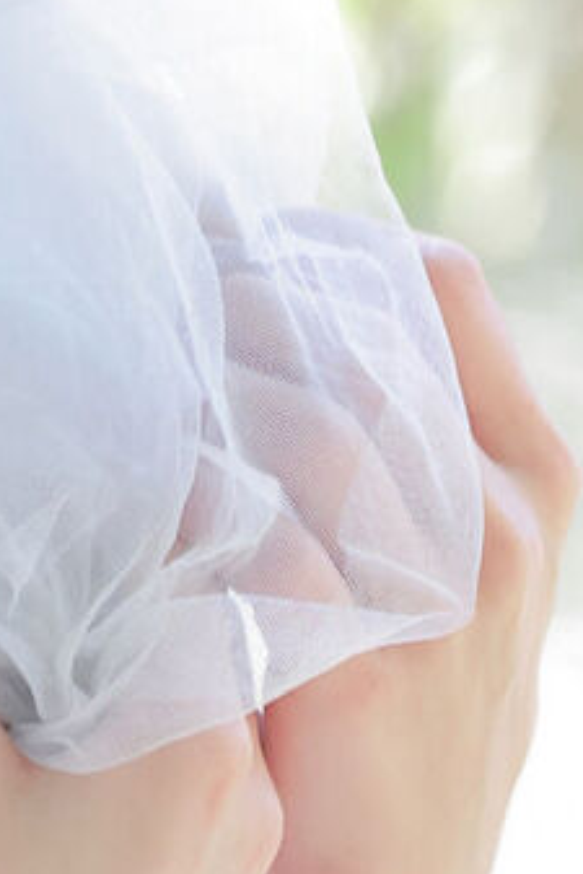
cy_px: -64
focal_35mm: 743
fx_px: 18029
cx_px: -539
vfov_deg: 2.8
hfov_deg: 1.8
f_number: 8
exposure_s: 1/100
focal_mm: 160
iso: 1600
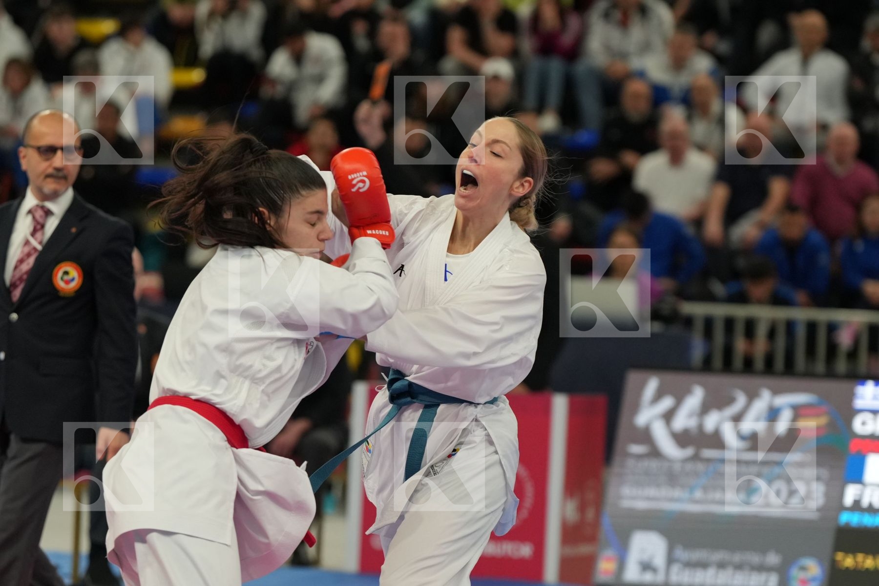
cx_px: 440
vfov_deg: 6.6
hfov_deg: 9.9
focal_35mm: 208
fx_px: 5078
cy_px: 293
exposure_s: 1/1000
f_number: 2.8
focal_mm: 139
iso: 1600
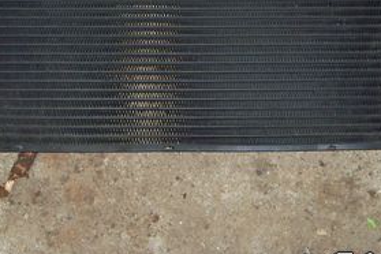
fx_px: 900
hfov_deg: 23.8
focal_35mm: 85
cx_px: 127
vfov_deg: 15.7
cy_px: -18
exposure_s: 1/30
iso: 200
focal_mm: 7.9
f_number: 3.1
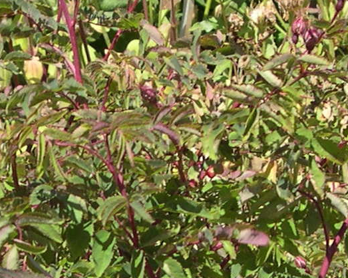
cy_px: 345
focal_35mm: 148
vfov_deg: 10.2
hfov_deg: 13.0
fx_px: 1524
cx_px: 72
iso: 100
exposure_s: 1/101
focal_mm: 8
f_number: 7.6
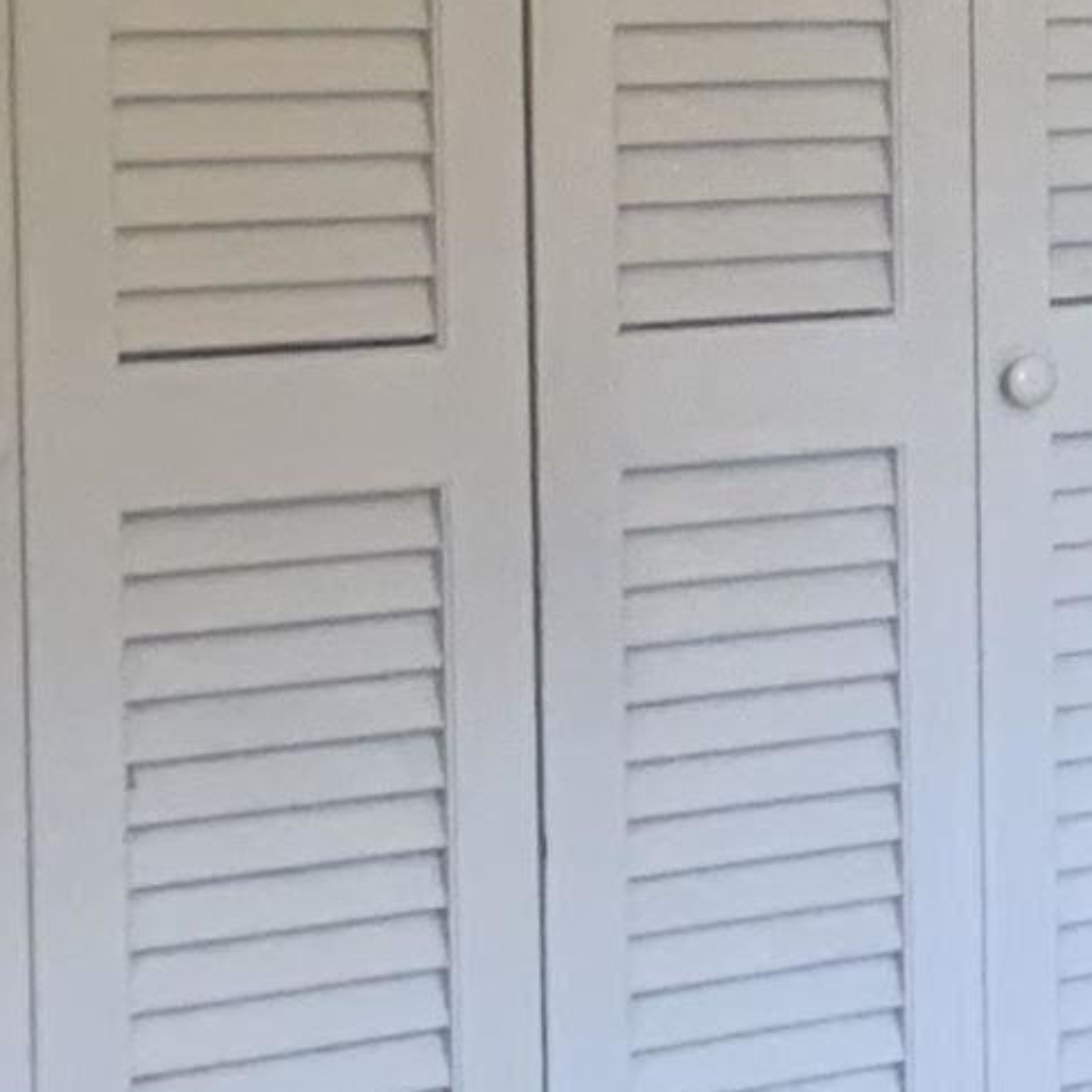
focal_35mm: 146
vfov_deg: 11.9
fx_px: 5211
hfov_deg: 9.7
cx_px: 3064
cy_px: 142
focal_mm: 4.25
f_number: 1.8
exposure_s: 1/60
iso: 100
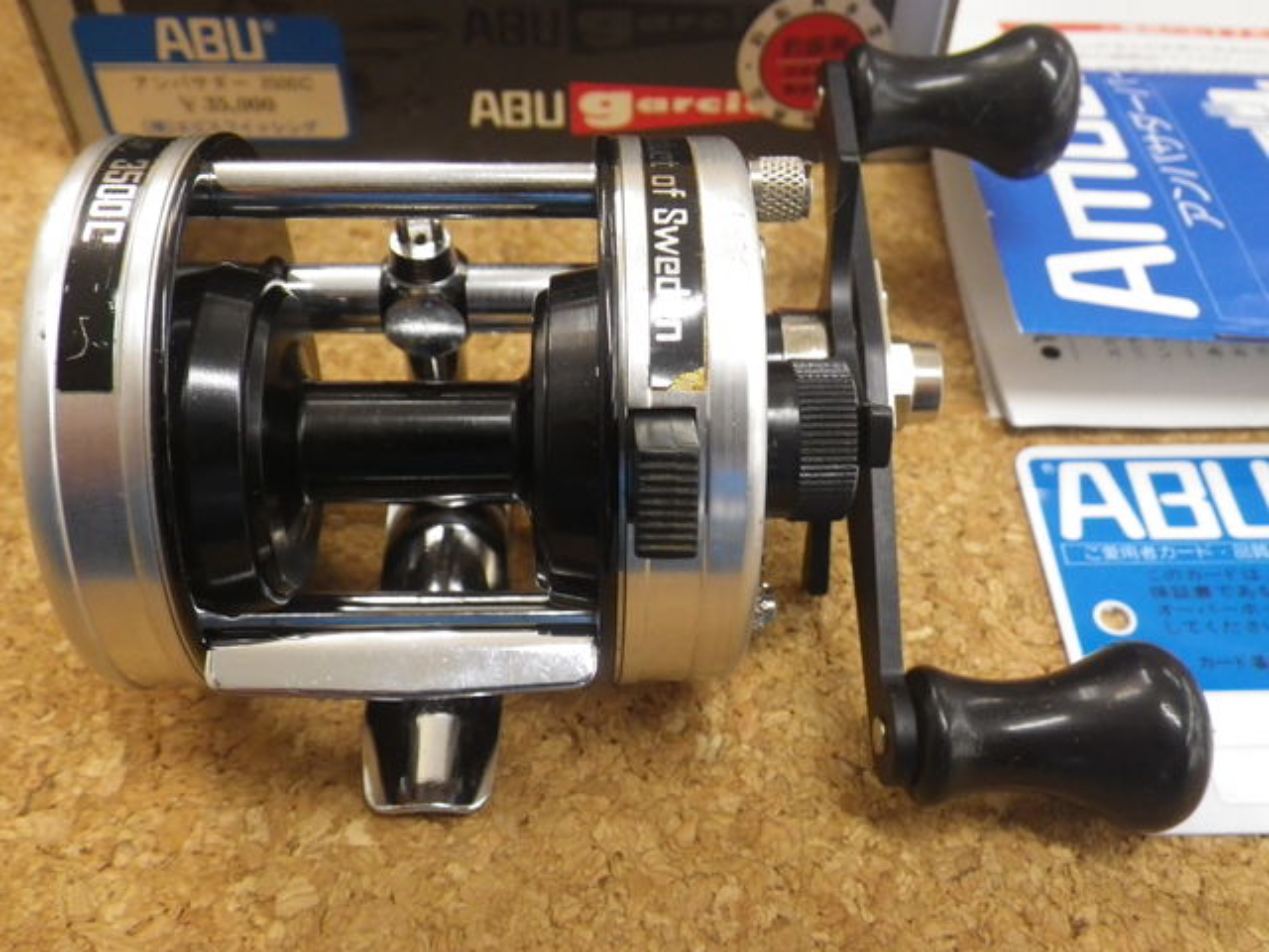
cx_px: 634
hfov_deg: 54.0
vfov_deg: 41.8
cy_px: 476
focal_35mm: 34
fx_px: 1246
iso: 400
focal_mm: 6.1
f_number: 3.8
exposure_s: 1/50
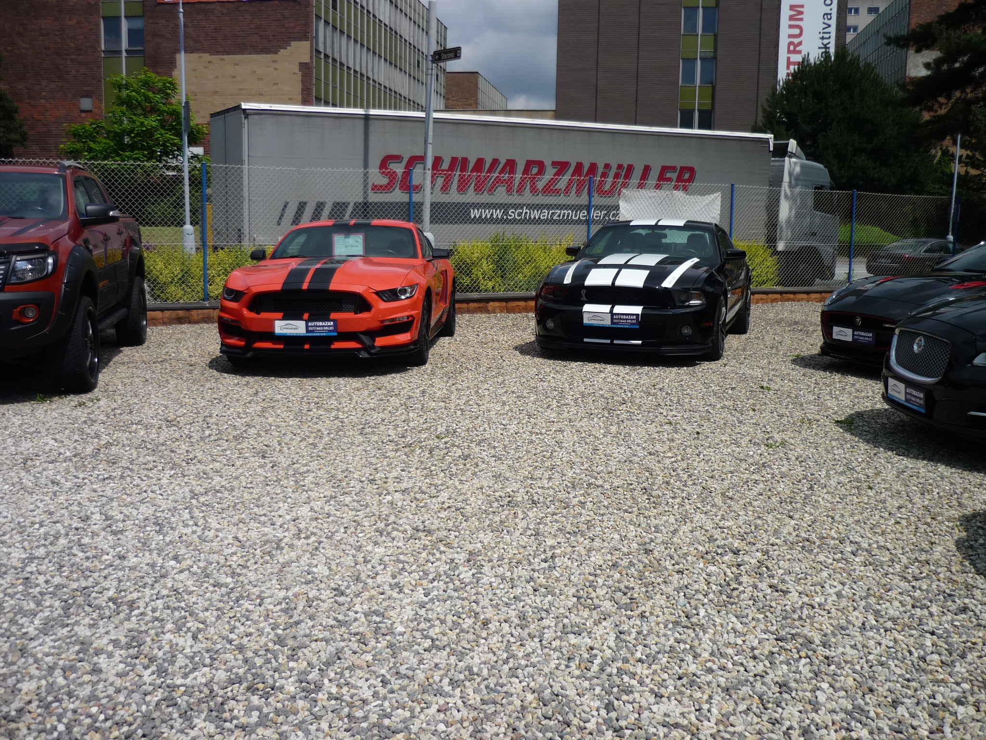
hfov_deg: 55.4
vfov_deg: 42.9
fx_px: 940
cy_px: 370
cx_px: 493
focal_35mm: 33
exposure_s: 1/500
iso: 100
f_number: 8
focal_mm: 5.5
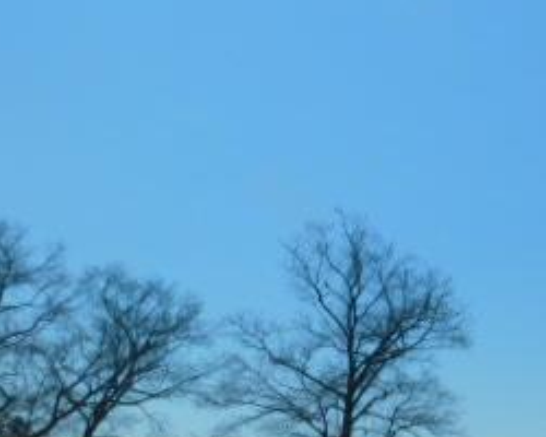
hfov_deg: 23.5
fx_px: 1212
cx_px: 627
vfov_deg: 19.4
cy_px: 505
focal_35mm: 75
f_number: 6.4
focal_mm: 5.3
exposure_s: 1/1500
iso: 125
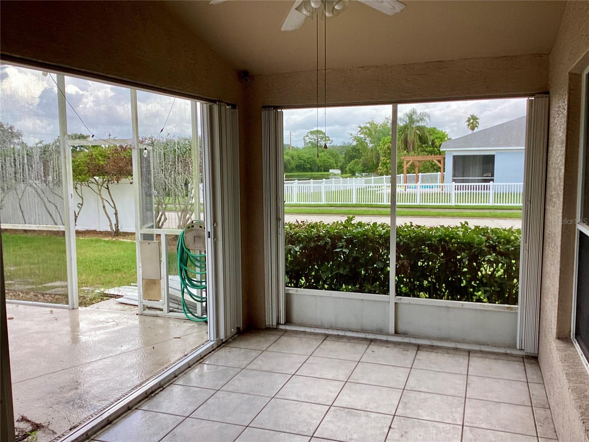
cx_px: 294
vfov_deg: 45.4
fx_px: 527
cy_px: 221
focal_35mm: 31
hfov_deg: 58.4
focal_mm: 3.3
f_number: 2.4
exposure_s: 1/138
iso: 25
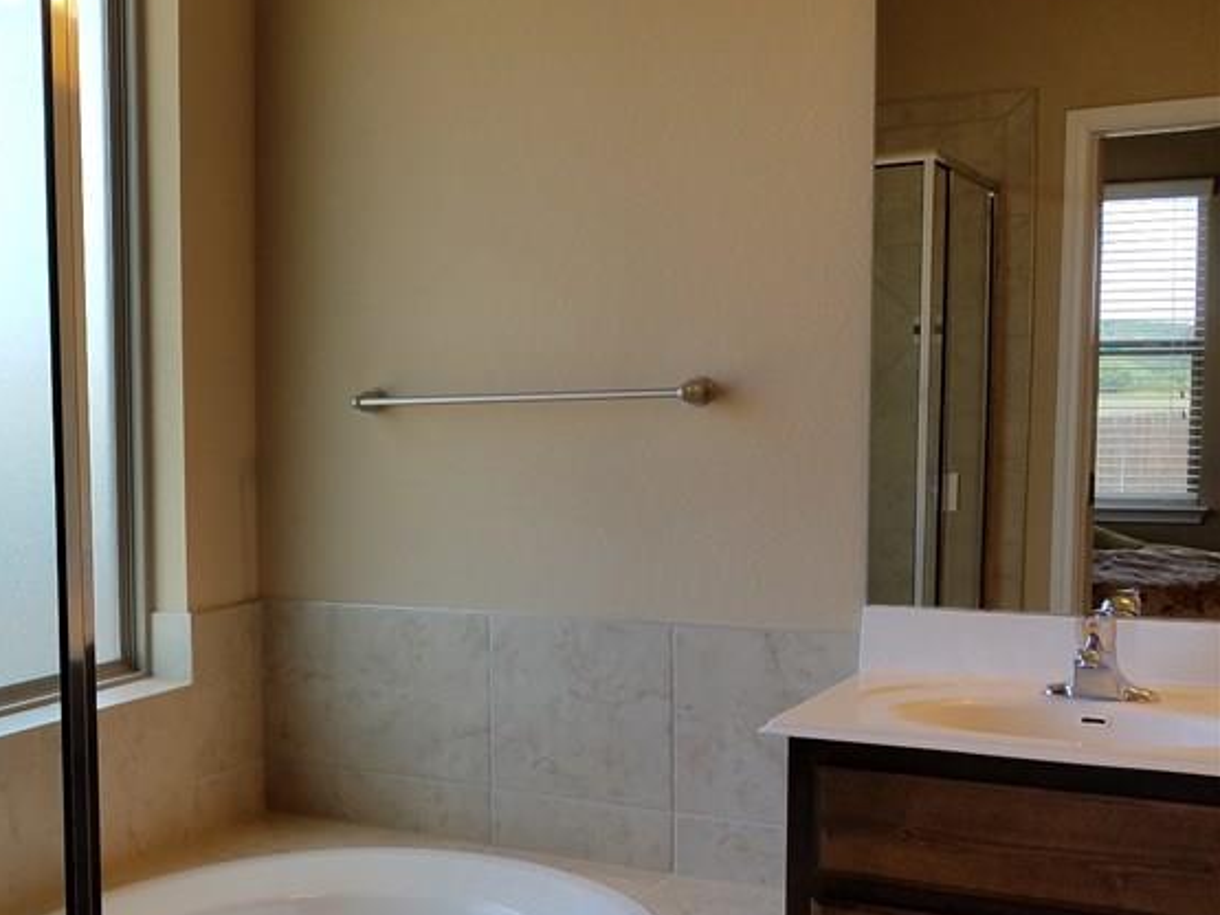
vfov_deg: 30.2
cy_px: 528
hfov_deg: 36.9
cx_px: 97
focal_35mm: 48
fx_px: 1691
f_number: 1.7
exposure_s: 1/357
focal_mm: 4.2
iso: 50
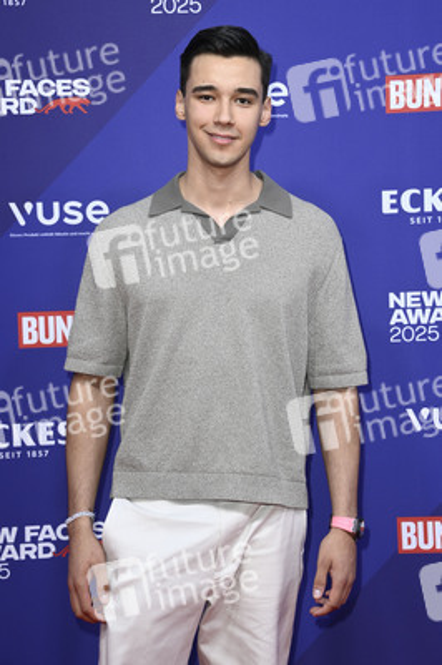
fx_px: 1254
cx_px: 221
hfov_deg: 20.0
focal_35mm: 68
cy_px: 332
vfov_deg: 29.7
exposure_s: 1/200
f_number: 5.6
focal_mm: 68
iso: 800
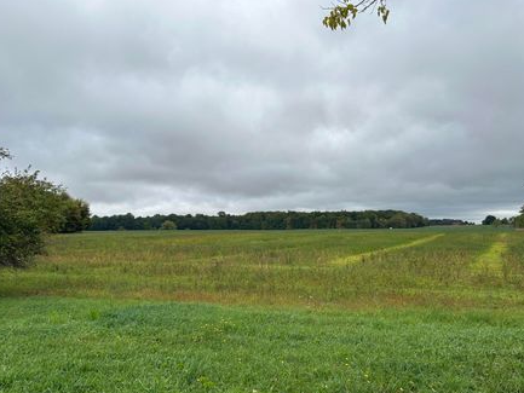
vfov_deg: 46.7
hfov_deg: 59.9
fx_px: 454
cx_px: 272
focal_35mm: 30
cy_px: 222
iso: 50
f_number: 1.5
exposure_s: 1/3968
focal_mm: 5.7
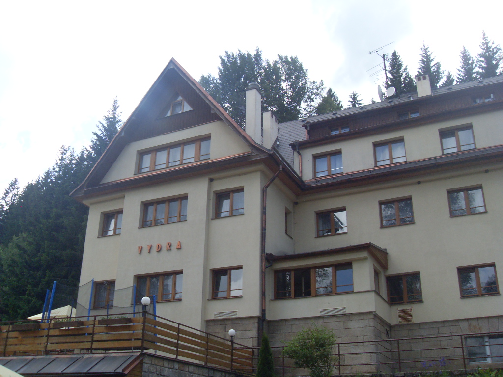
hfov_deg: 52.6
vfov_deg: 40.7
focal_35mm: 35
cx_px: 252
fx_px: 509
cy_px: 188
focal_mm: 6.3
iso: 80
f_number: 7
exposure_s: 1/180
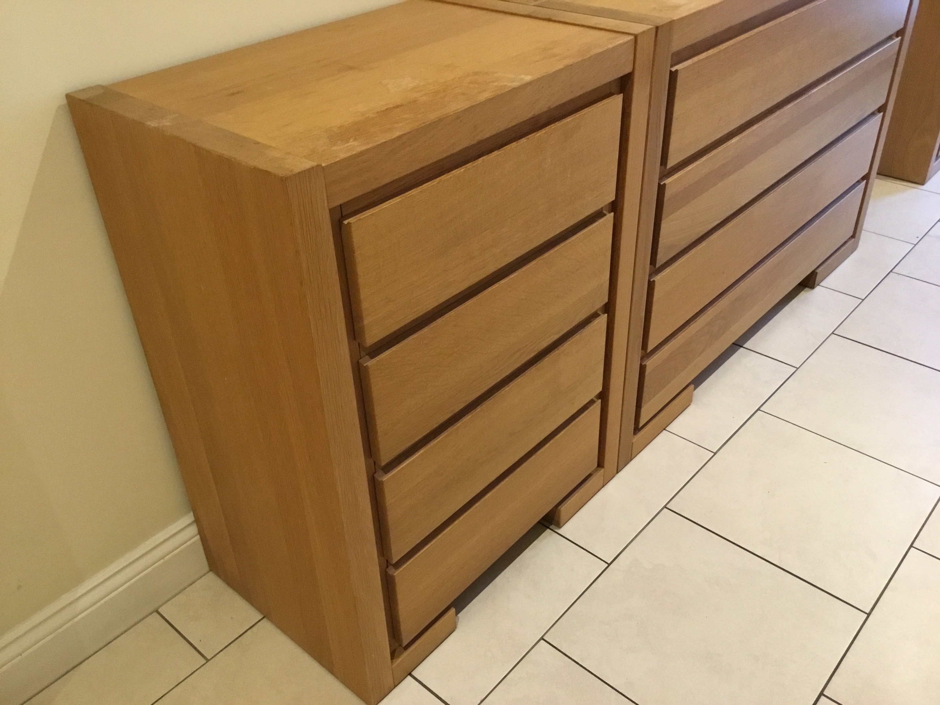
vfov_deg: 45.4
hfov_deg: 58.4
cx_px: 470
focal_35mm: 31
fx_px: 842
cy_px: 352
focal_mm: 3.3
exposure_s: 1/33
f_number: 2.4
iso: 200
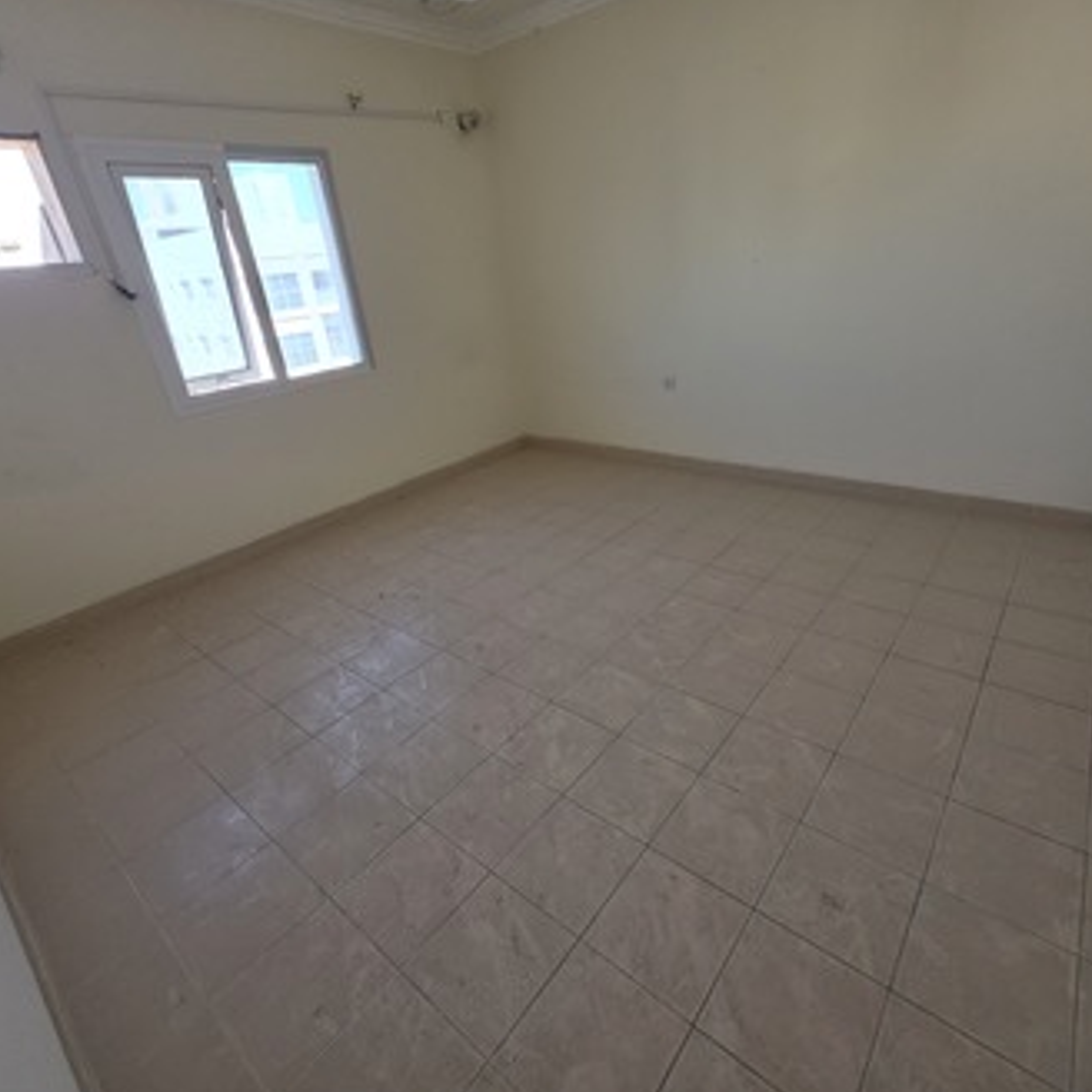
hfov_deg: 87.4
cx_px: 568
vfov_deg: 87.4
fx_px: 571
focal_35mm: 16
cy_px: 541
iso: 200
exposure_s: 1/359
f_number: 1.9
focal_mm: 2.2
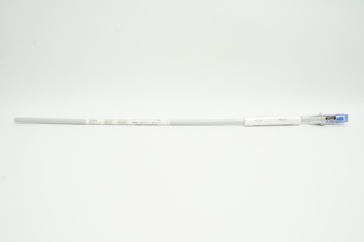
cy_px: 121
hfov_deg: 57.3
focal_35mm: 33
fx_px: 333
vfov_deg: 39.9
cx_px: 182
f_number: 11
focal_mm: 22
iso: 400
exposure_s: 1/15
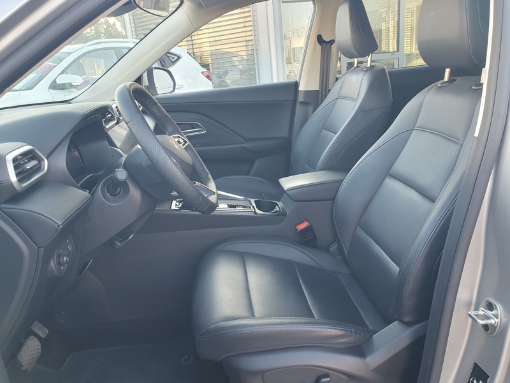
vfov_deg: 53.1
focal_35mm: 26
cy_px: 192
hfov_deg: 67.3
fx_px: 383
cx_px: 255
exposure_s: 1/100
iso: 100
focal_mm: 4.32
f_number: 2.4
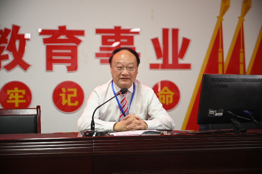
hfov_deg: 28.9
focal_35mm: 70
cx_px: 131
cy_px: 87
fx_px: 509
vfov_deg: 19.4
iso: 2000
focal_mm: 70
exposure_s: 1/60
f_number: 4
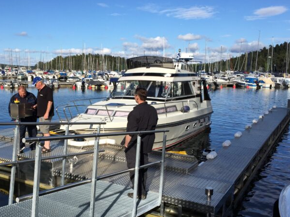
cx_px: 120
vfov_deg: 38.6
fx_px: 310
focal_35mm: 37
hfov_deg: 49.9
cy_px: 124
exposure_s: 1/1980
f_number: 2.2
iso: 32
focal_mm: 4.15
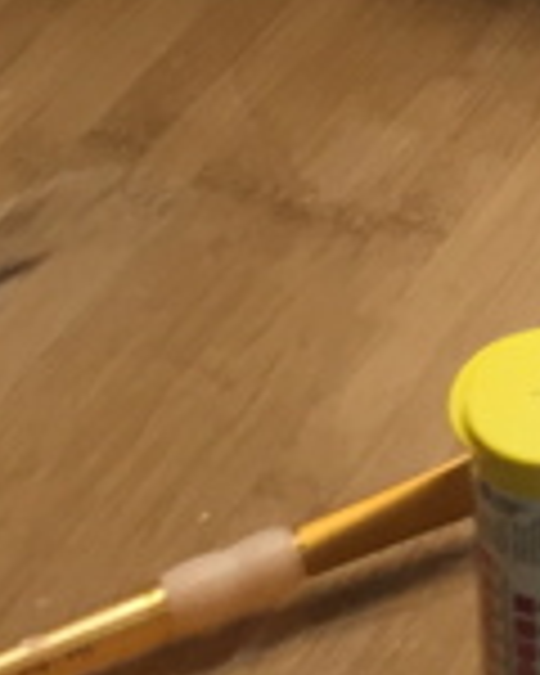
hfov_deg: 9.9
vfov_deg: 10.8
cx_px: 832
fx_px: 3017
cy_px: -958
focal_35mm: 151
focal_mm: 4.15
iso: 32
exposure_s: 1/30
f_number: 2.2
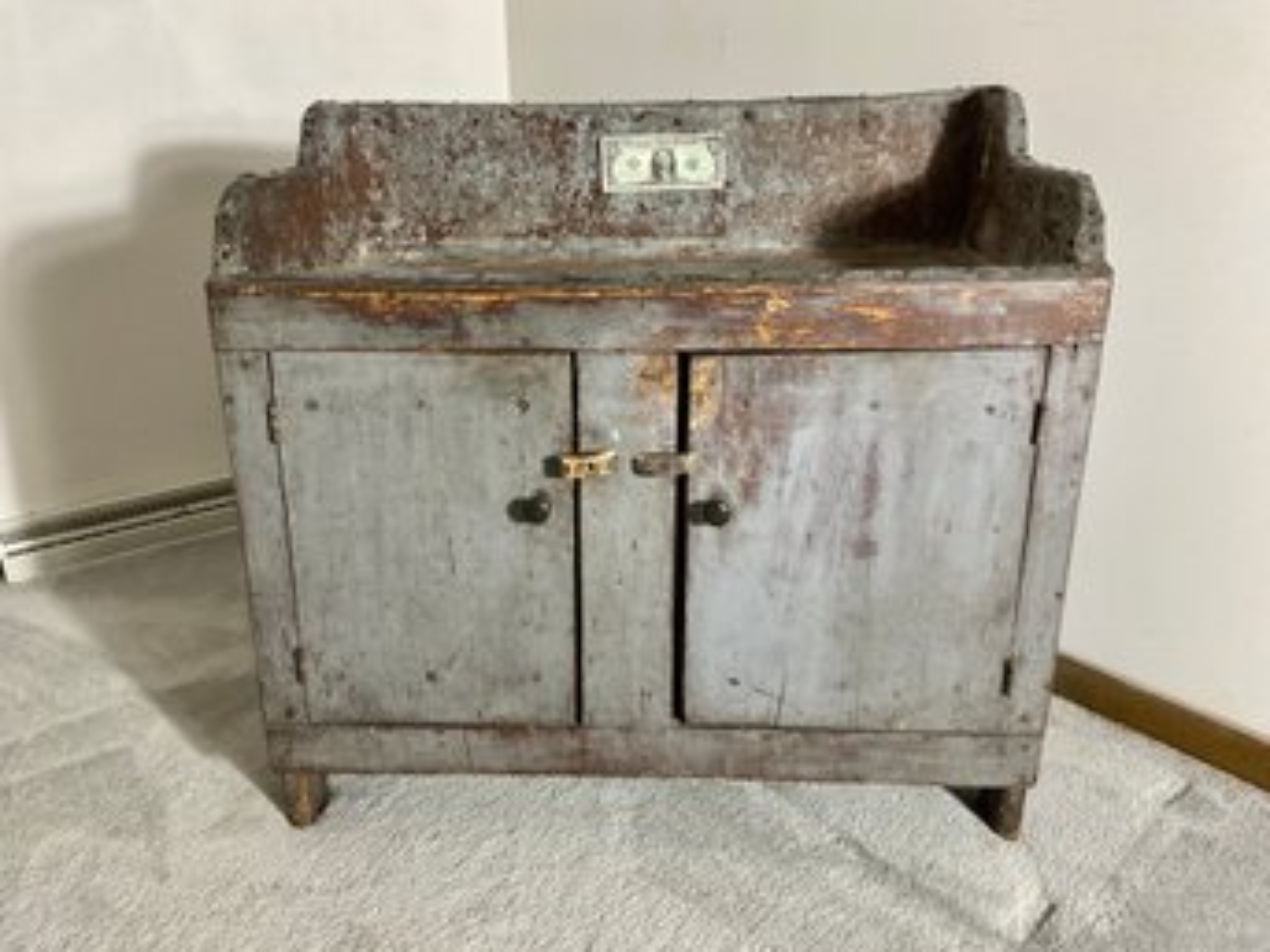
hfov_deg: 61.7
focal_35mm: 29
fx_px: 1064
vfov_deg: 48.2
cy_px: 476
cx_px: 635
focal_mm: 3
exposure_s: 1/50
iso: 100
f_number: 1.8
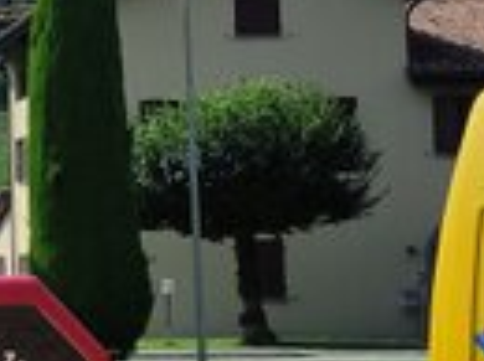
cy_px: 65
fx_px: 2233
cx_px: -261
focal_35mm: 160
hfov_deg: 11.8
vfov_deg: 9.2
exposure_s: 1/3039
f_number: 1.89
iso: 100
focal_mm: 5.43
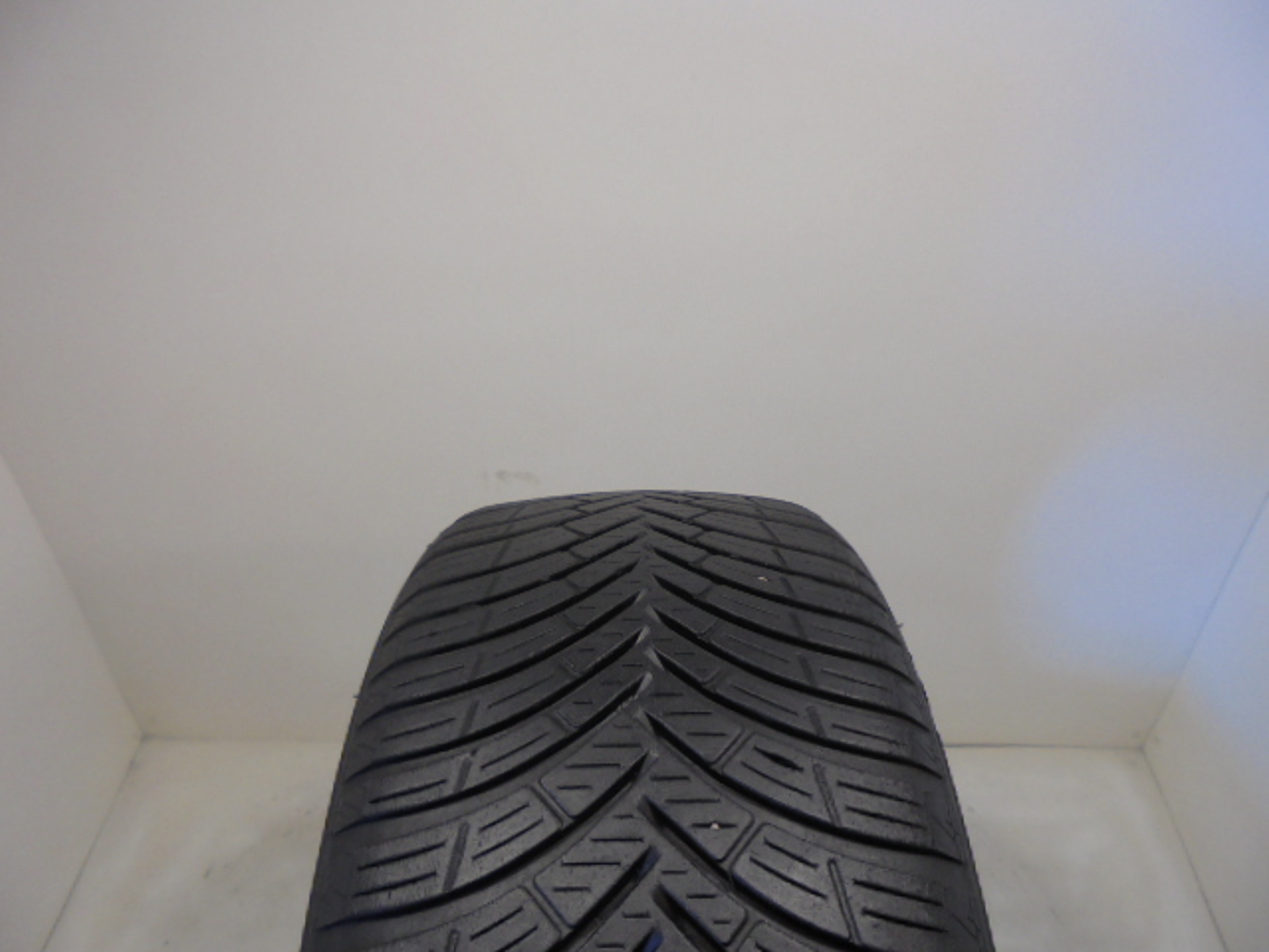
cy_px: 476
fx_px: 953
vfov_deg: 53.1
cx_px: 634
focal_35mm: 26
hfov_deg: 67.3
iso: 100
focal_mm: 4.6
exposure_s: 1/40
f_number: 3.5
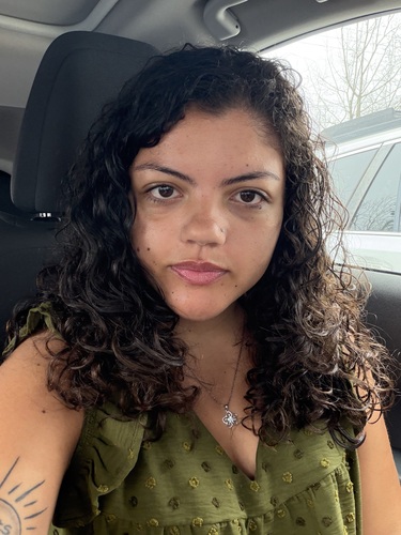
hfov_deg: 46.8
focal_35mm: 30
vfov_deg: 60.0
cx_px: 200
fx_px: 463
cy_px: 268
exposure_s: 1/60
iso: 125
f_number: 1.9
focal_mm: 2.71
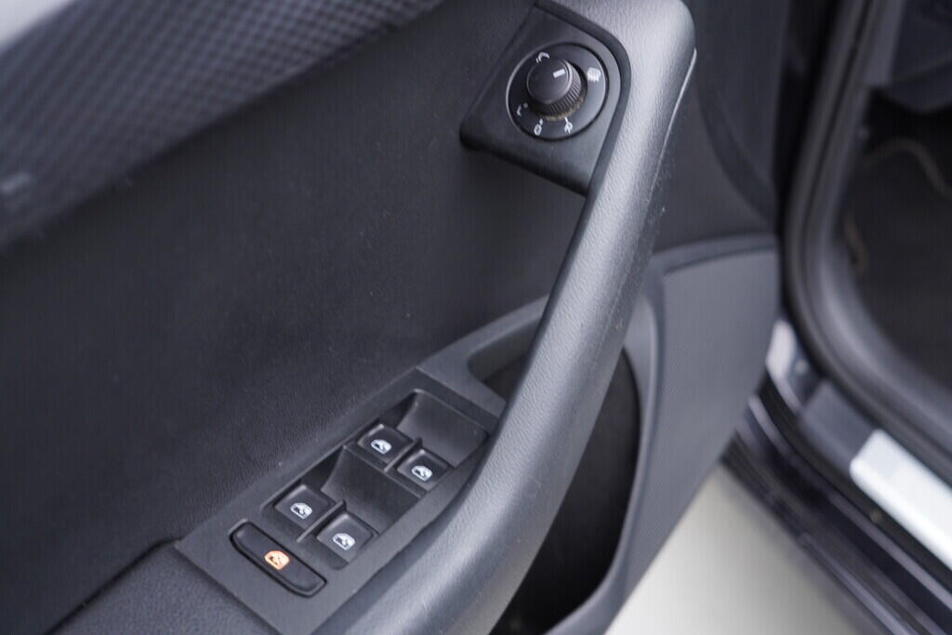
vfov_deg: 36.9
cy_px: 318
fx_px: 952
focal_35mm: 36
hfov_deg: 53.1
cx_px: 476
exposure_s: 1/40
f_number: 2.8
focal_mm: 24
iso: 250
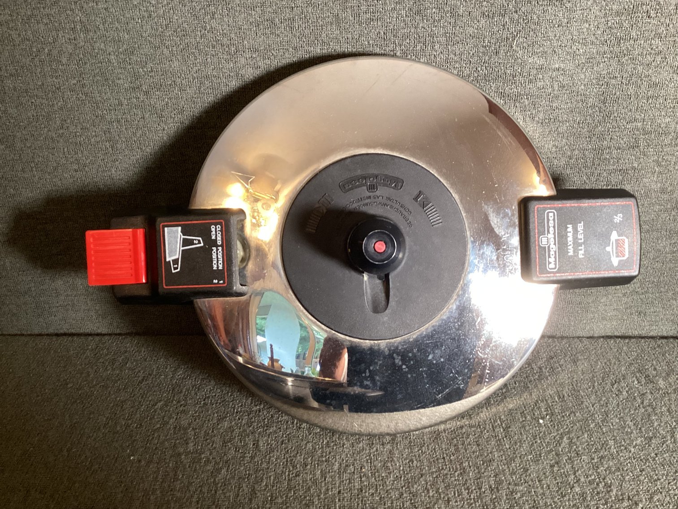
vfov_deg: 45.4
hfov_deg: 58.3
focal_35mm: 31
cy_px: 254
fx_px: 607
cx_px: 339
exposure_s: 1/50
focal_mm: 3.3
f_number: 2.4
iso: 250
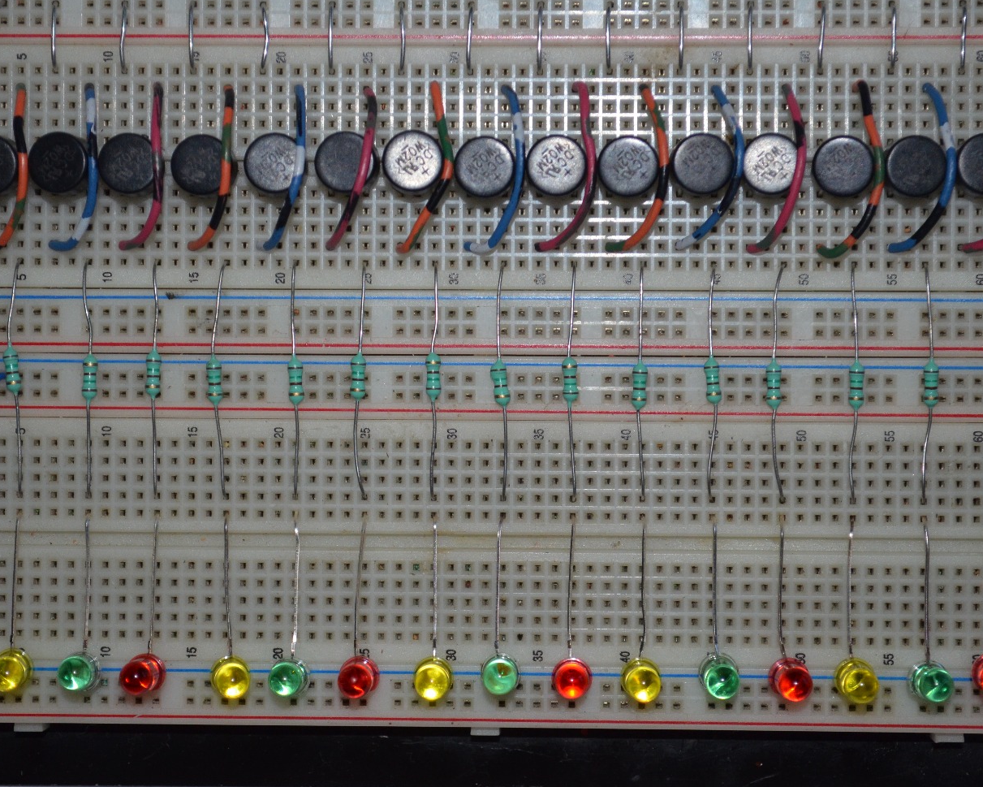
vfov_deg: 17.7
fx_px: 2531
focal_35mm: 87
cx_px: 457
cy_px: 382
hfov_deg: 22.0
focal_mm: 46
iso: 1000
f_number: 5.3
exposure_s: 1/60
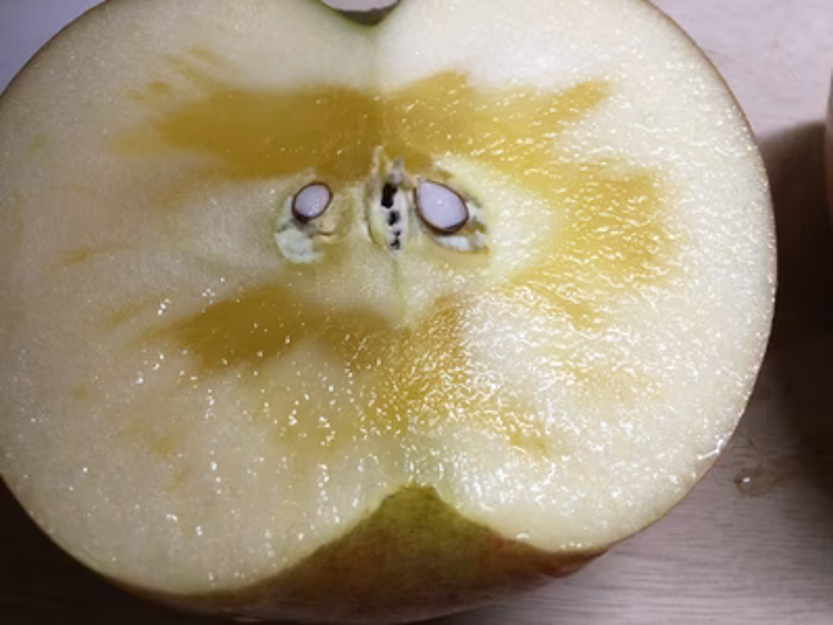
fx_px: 746
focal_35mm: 31
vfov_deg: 45.4
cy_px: 312
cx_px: 416
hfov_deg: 58.4
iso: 32
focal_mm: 3.3
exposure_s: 1/30
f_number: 2.4
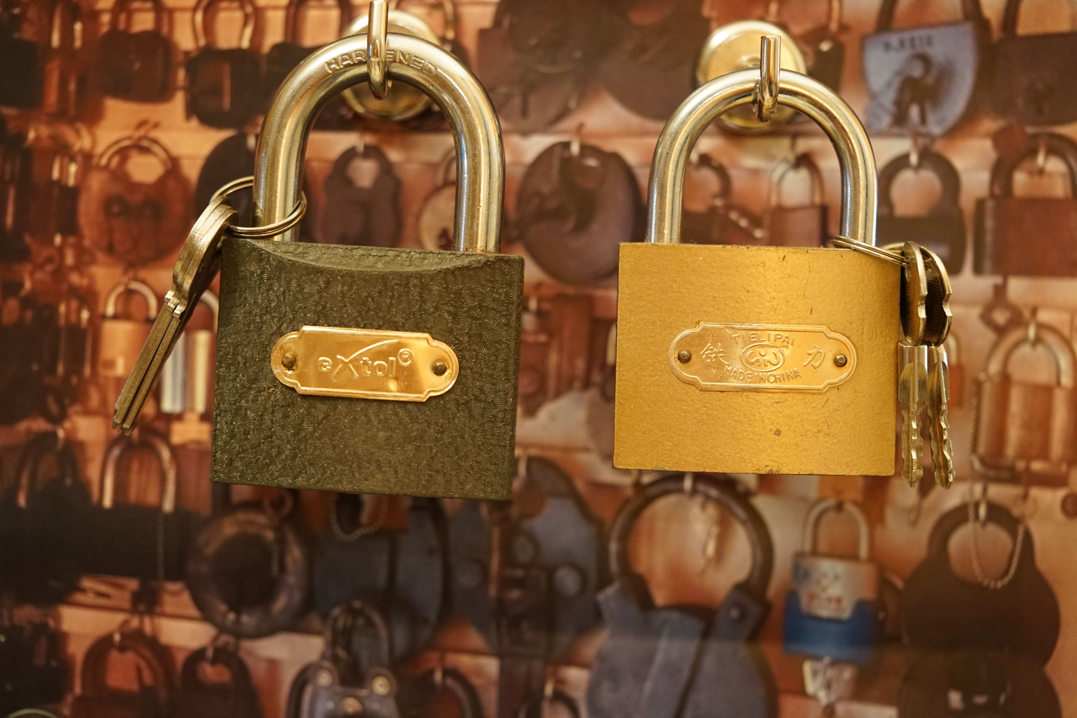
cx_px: 538
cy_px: 359
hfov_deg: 22.6
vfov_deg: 15.2
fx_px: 2692
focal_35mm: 90
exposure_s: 1/100
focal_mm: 90
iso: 2000
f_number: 2.8
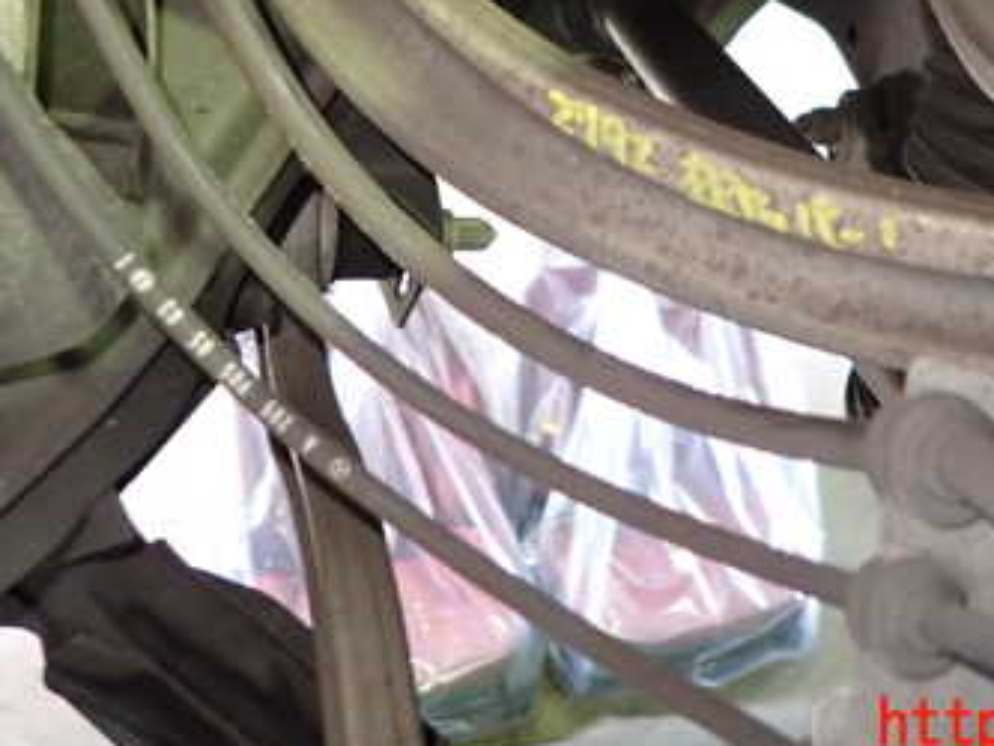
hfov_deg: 41.6
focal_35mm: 45
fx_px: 1293
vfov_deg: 30.9
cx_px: 657
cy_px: 93
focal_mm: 4.5
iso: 640
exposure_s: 1/30
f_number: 2
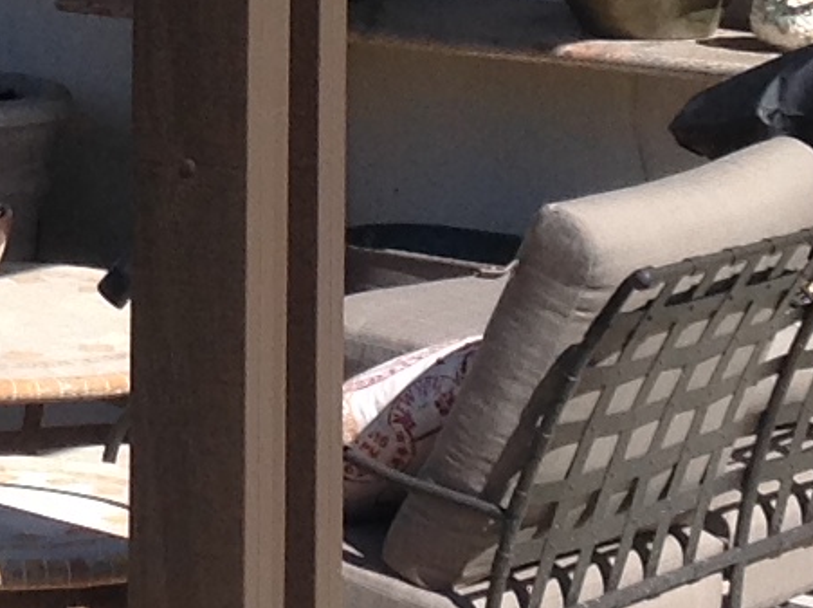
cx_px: -263
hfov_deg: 9.7
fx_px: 4714
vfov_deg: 7.2
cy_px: -401
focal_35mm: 201
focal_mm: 4.28
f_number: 2.4
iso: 50
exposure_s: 1/1209
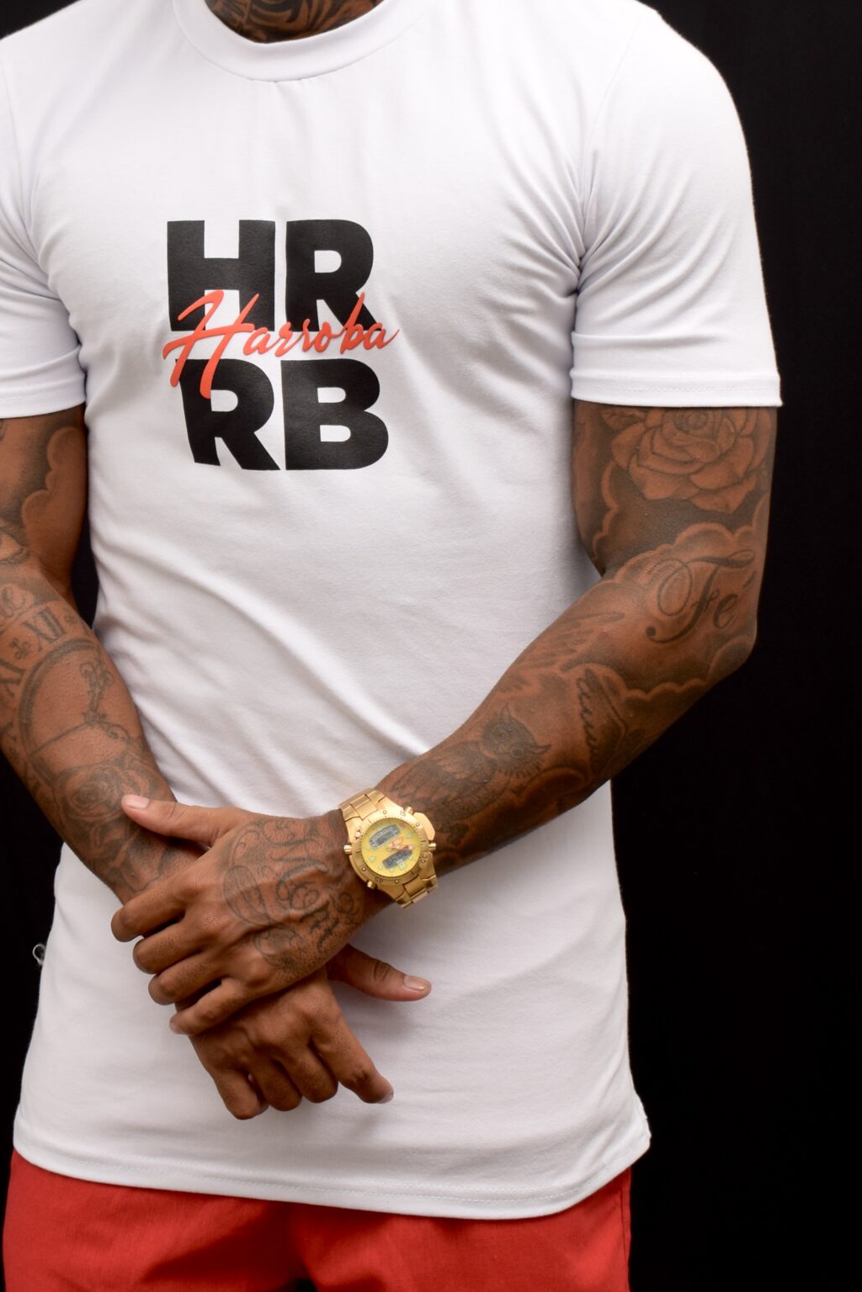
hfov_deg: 19.4
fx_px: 2514
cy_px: 473
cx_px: 266
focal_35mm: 70
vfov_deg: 28.7
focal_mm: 28
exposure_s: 1/160
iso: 200
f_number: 5.6
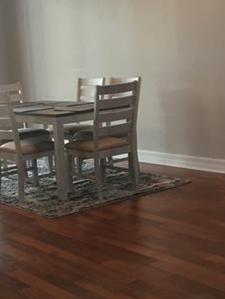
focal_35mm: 64
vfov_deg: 30.2
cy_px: 184
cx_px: 45
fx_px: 555
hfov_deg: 22.6
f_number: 2.2
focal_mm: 4.15
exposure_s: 1/30
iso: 80
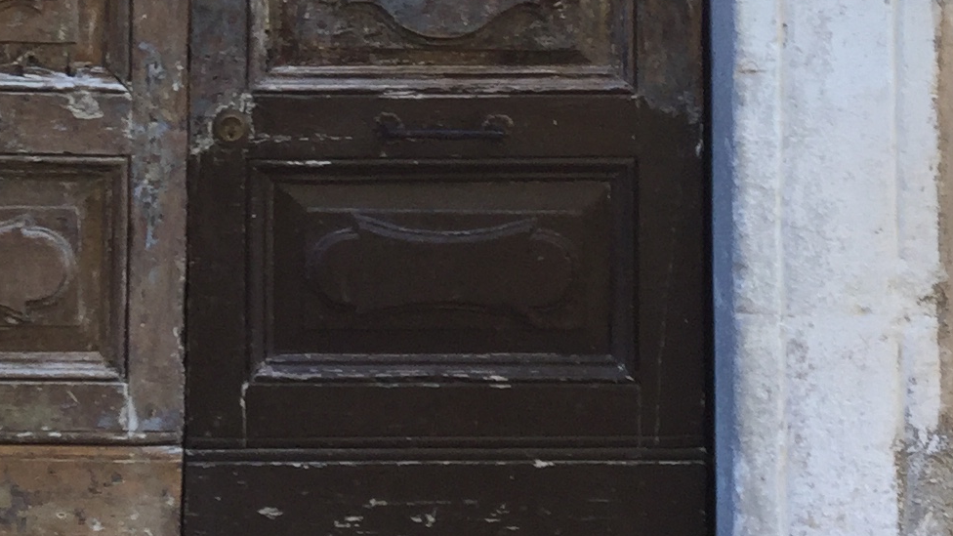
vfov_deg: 10.4
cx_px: 284
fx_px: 2855
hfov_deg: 18.9
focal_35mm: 113
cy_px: -202
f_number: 2.4
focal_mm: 3.3
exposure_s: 1/50
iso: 32
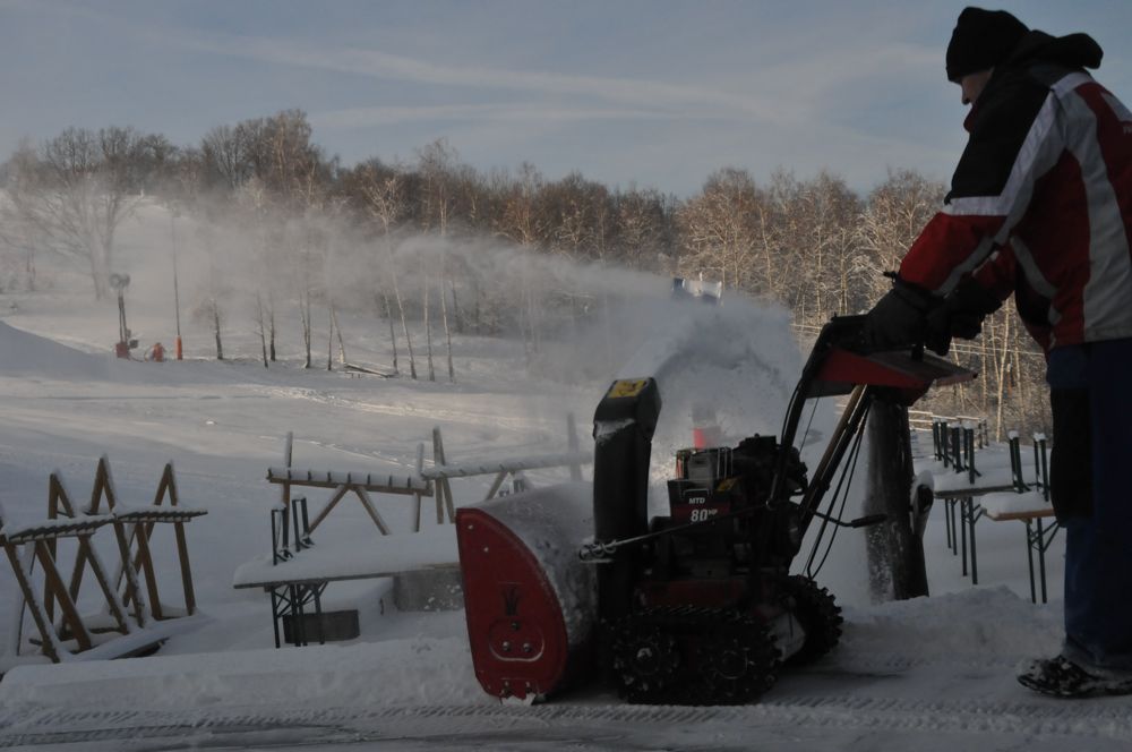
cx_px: 566
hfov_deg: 46.5
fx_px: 1319
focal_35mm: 42
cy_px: 376
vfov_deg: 31.8
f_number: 5.6
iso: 1000
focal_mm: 28
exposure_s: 1/8000
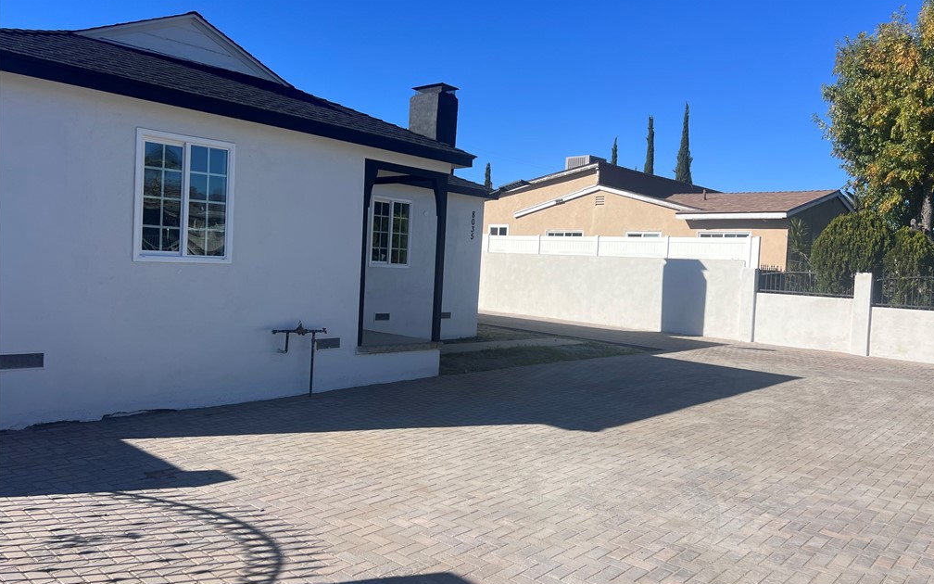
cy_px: 283
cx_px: 472
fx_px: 713
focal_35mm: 28
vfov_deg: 44.5
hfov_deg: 66.5
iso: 50
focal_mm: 5.7
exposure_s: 1/5587
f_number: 1.5
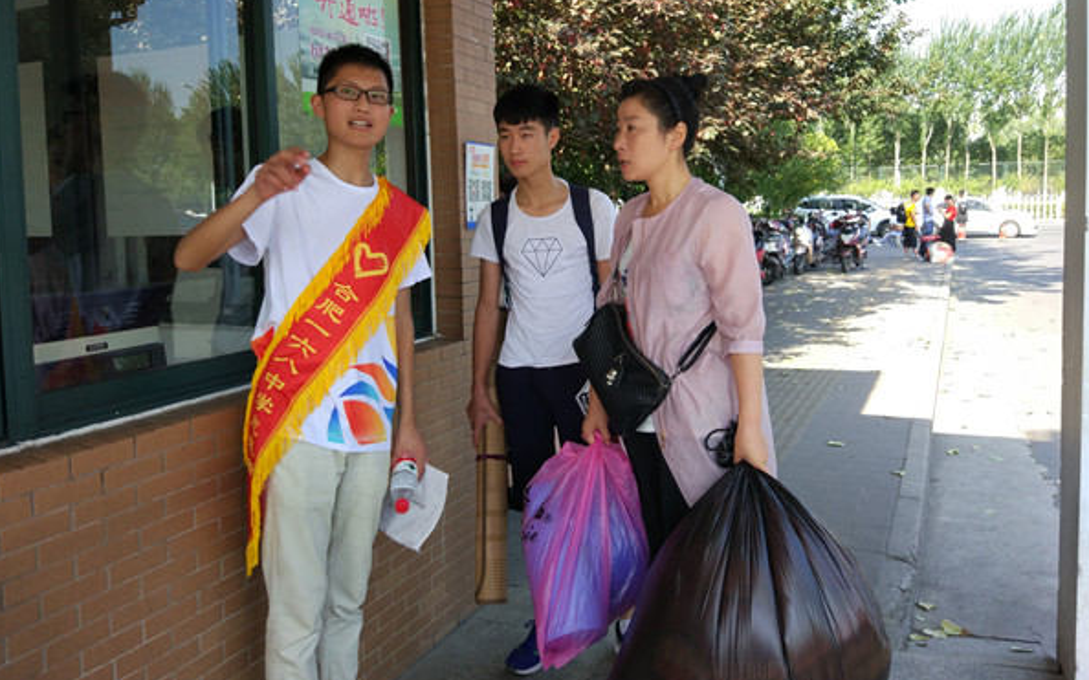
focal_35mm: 30
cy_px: 313
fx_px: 890
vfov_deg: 41.8
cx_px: 541
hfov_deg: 62.9
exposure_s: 1/190
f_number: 2
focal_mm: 4.26
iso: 100
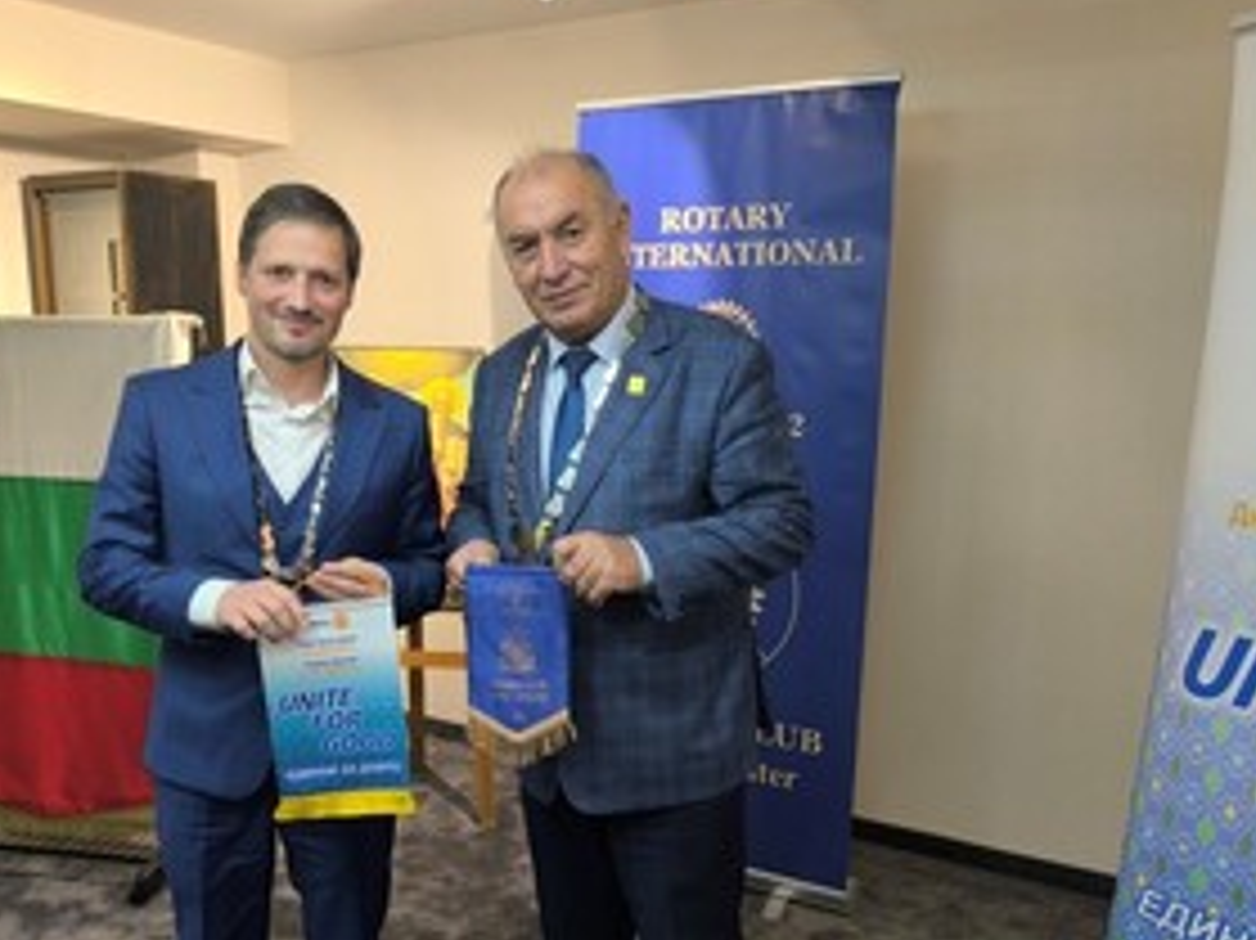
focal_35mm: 33
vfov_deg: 42.4
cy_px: 612
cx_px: 576
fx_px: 1197
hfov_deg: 55.3
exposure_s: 1/100
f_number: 1.65
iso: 640
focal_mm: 6.14
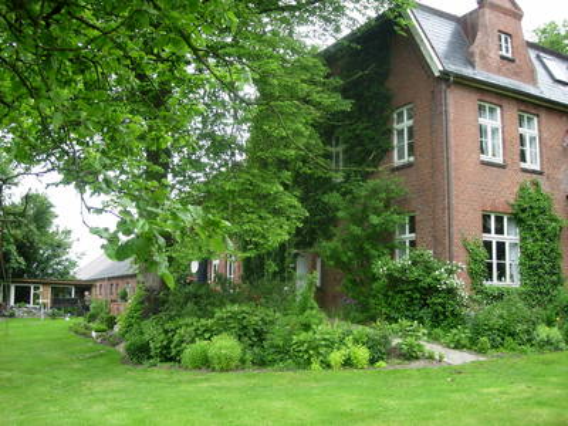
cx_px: 284
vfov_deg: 37.7
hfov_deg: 49.0
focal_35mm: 38
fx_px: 624
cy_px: 213
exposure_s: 1/95.8
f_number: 2.8
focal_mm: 7.8
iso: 79
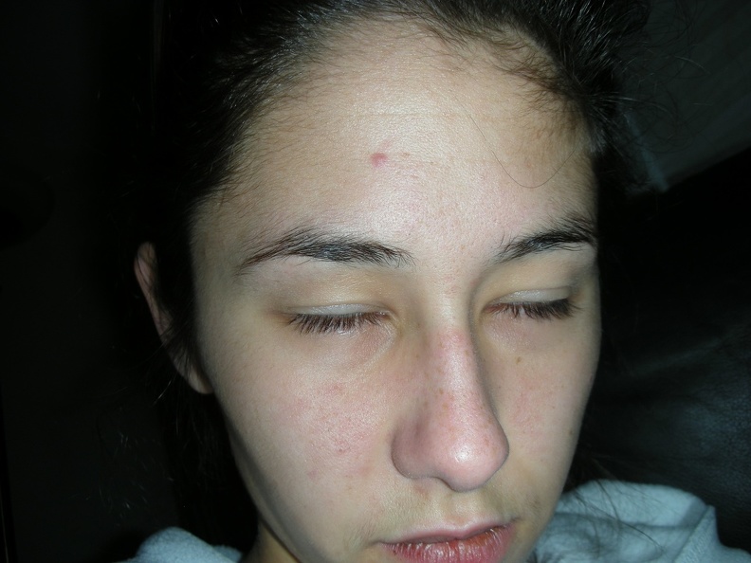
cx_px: 376
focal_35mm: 35
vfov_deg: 40.7
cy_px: 282
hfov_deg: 52.6
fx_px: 759
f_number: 7.9
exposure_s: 1/60
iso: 50
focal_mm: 5.8
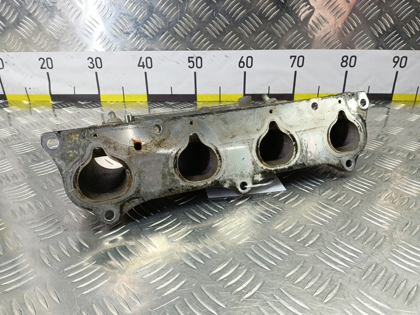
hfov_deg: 73.9
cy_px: 158
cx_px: 210
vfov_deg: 58.9
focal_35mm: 23
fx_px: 279
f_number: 1.6
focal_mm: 4.11
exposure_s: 1/50
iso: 146
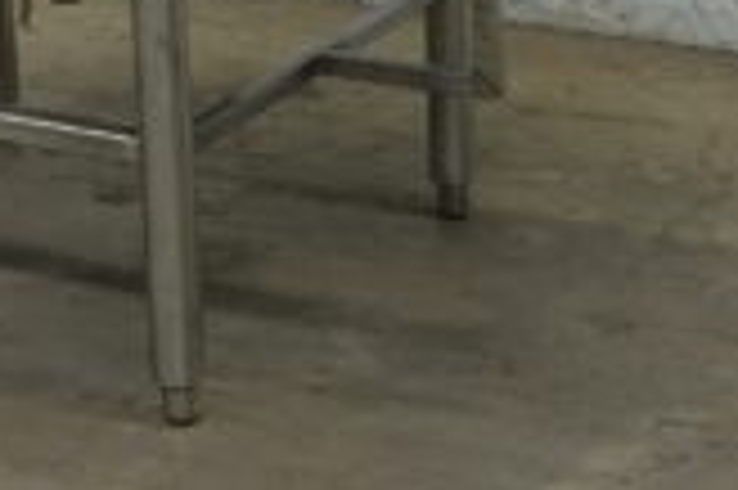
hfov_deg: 11.2
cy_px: -254
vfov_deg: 7.4
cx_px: 94
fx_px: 3748
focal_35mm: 183
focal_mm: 22
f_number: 4
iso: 250
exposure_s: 1/60
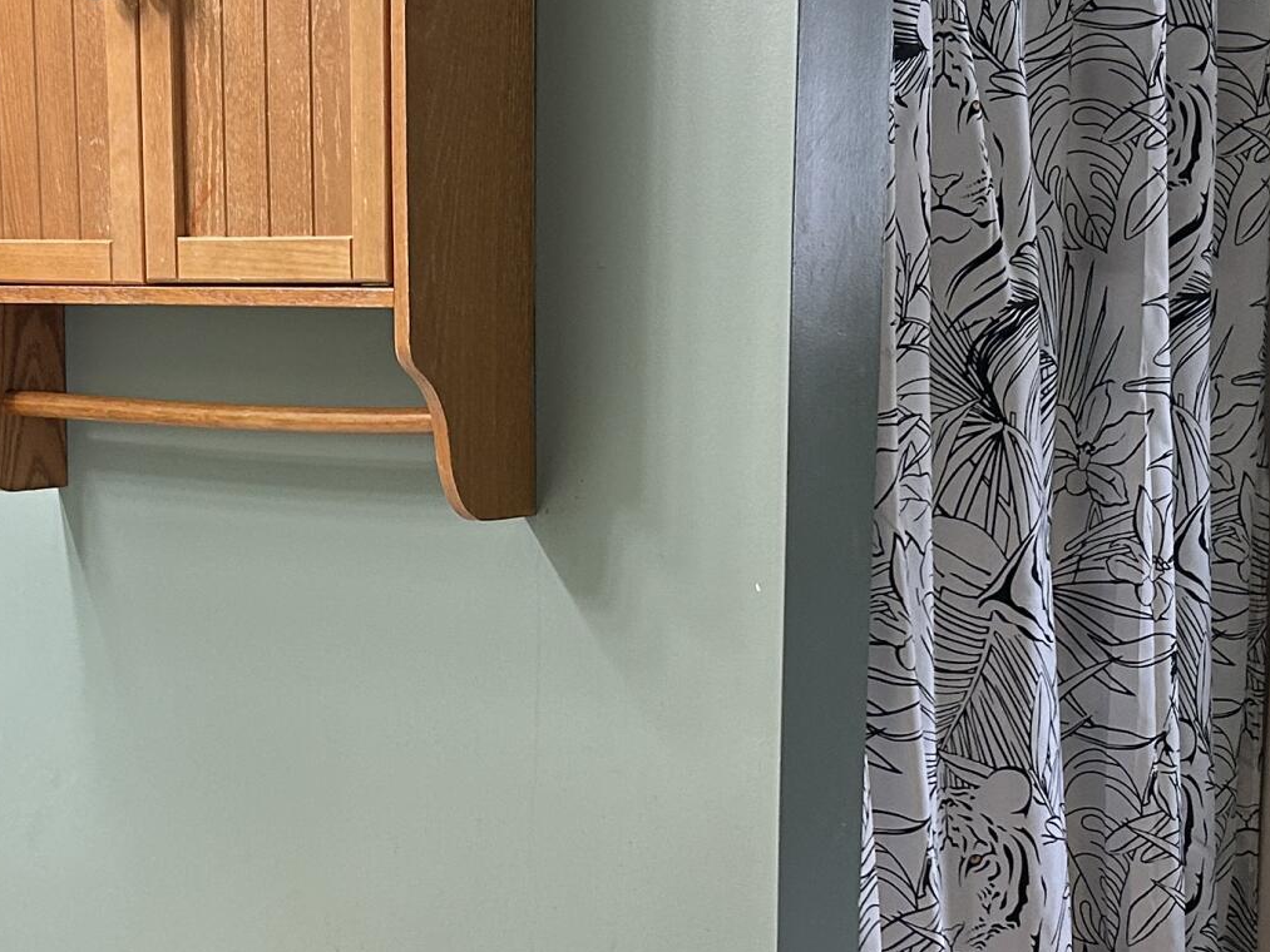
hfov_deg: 25.3
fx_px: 2825
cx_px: 522
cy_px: 723
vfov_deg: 19.0
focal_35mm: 77
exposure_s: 1/60
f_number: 1.5
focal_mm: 5.7
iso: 160
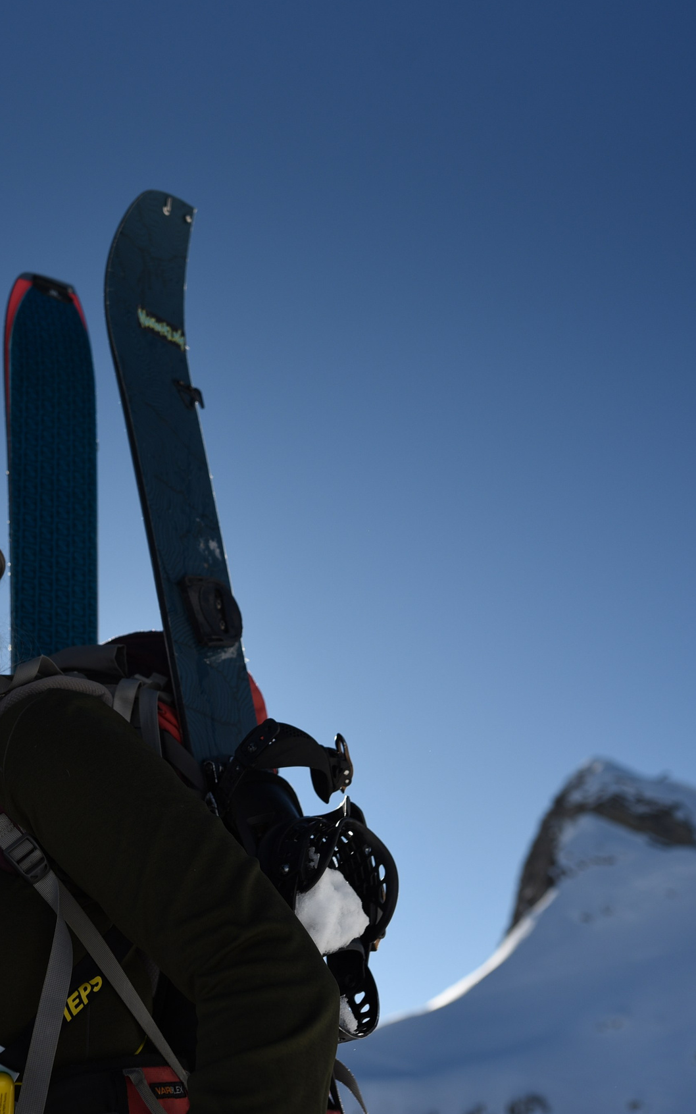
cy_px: 560
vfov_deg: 52.7
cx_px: 149
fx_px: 1123
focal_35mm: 37
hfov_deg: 33.5
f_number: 3.2
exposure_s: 1/4000
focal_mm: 24
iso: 100
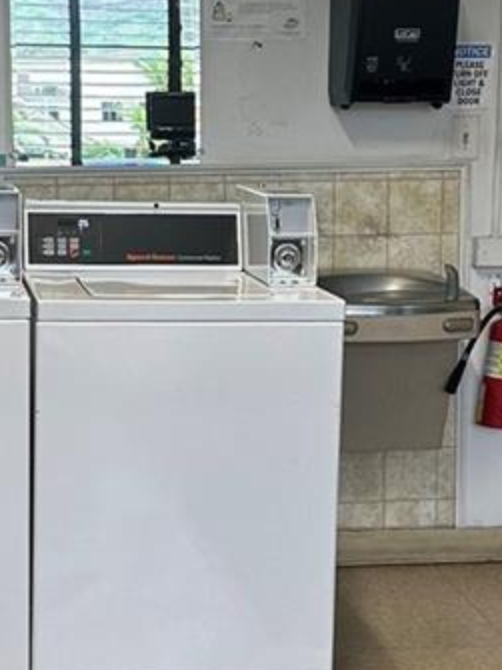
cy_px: 344
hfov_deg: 17.1
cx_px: 158
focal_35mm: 86
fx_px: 1664
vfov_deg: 22.8
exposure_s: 1/120
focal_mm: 6.86
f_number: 1.78
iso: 160
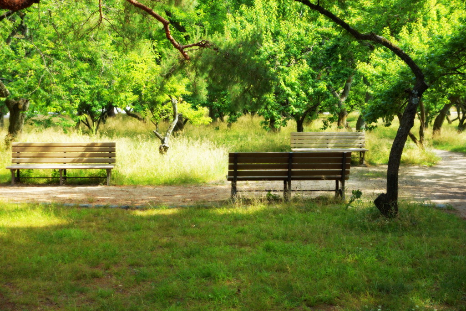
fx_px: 776
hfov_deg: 33.4
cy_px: 156
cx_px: 233
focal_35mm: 60
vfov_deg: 22.6
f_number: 5.6
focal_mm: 40
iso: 125
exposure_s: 1/80
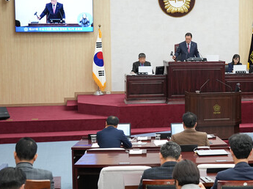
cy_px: 83
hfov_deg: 26.6
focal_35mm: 72
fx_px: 526
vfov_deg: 20.4
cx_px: 199
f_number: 4
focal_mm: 43
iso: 2000
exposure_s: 1/200
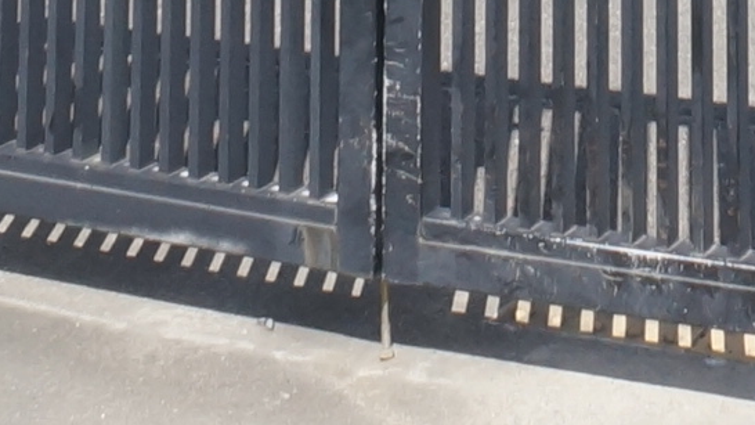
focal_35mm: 164
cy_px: -1102
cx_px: 736
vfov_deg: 6.4
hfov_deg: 13.0
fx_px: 3283
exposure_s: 1/320
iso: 400
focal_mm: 16
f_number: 11
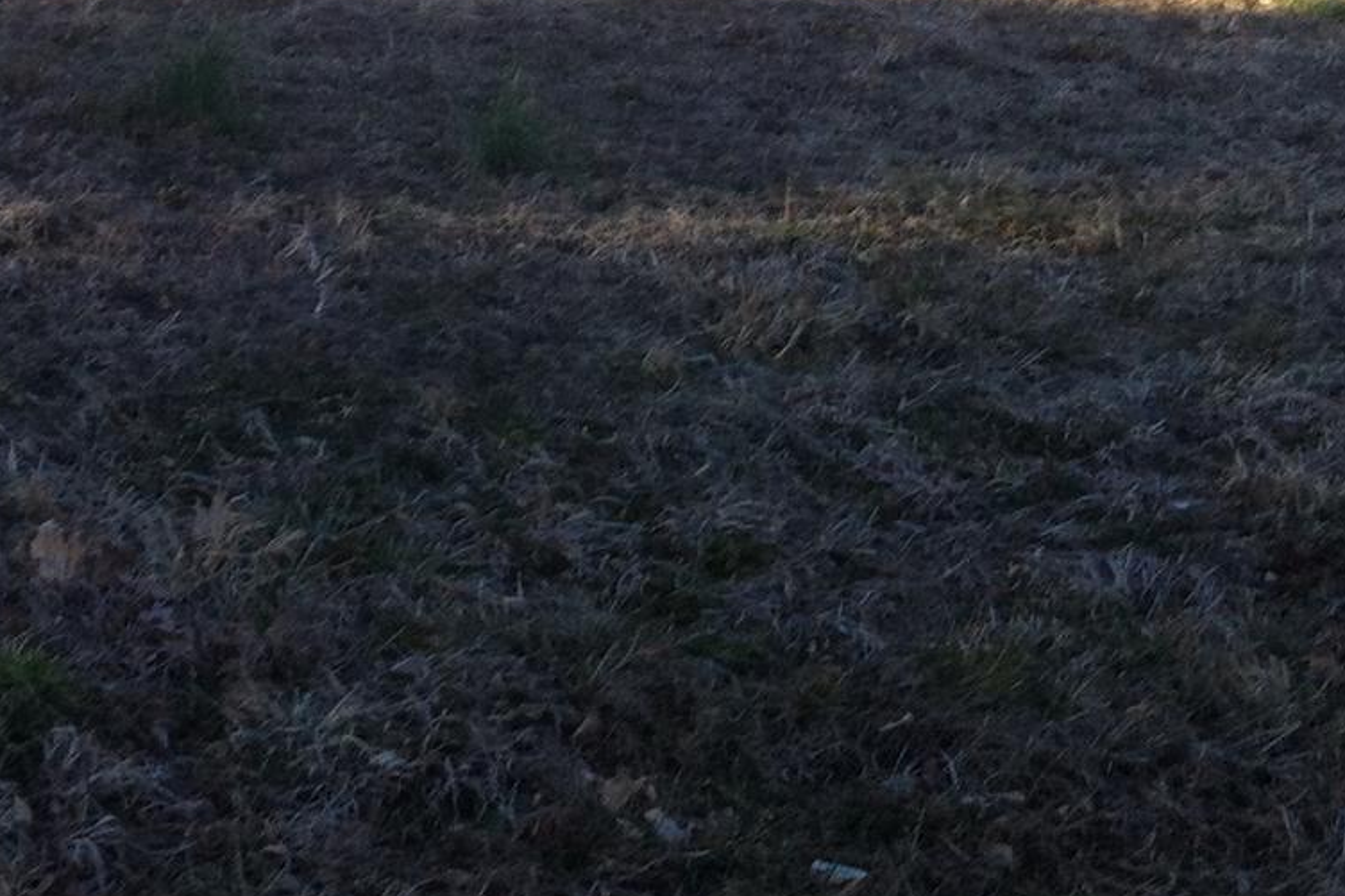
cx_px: 154
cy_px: -258
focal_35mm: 99
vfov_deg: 13.3
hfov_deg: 20.2
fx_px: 3698
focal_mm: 3.85
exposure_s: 1/314
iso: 80
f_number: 2.8
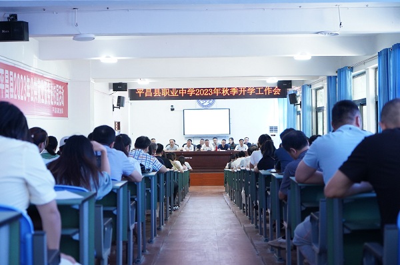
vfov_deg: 27.4
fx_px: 544
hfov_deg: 40.4
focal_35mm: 49
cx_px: 200
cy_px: 132
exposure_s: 1/100
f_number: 4
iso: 5000
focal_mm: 49
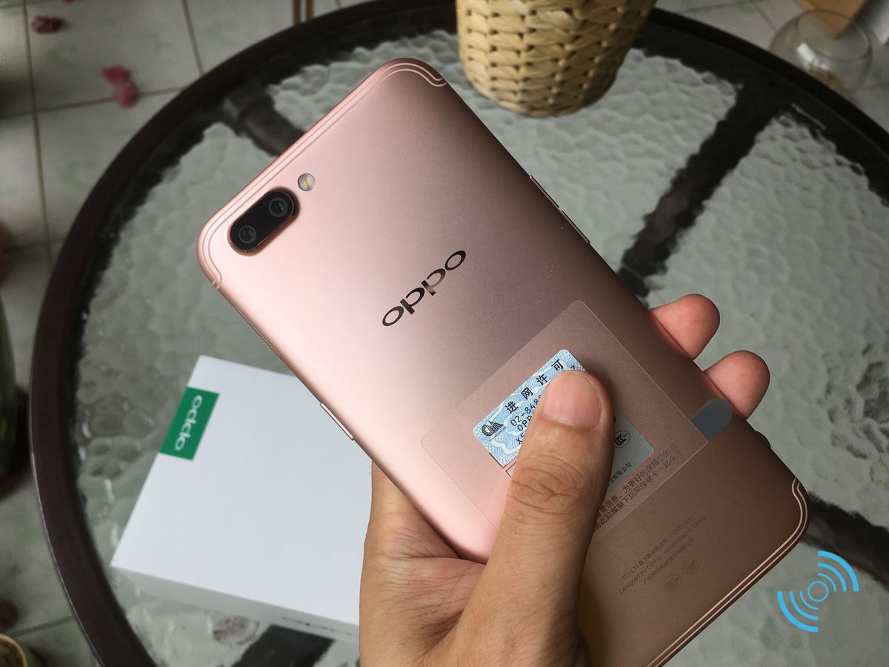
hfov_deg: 61.7
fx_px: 745
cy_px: 334
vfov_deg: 48.2
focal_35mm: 29
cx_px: 444
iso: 25
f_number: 2.2
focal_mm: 4.15
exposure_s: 1/118
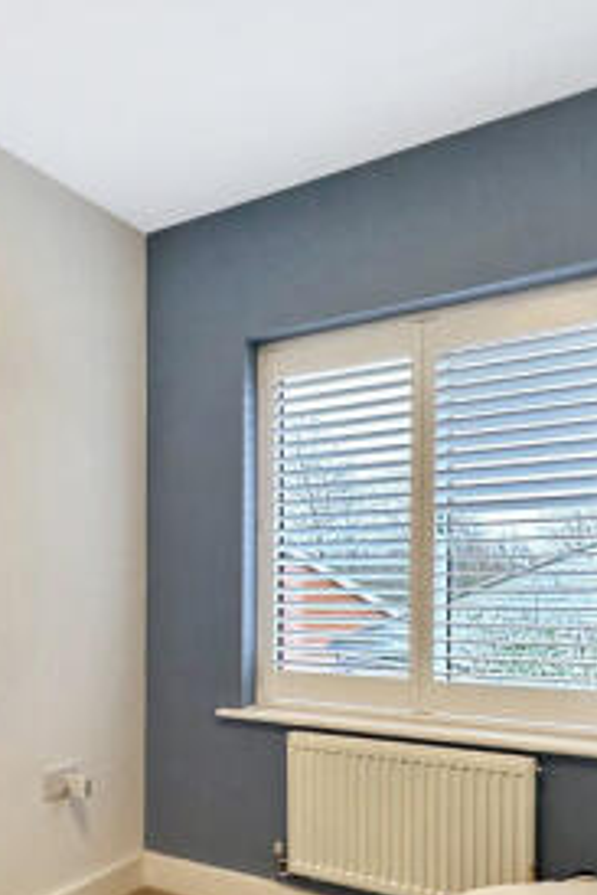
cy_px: 632
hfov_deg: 40.7
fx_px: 770
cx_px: 122
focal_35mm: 31
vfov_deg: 58.2
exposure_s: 1/91
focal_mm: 2.22
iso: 320
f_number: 2.2
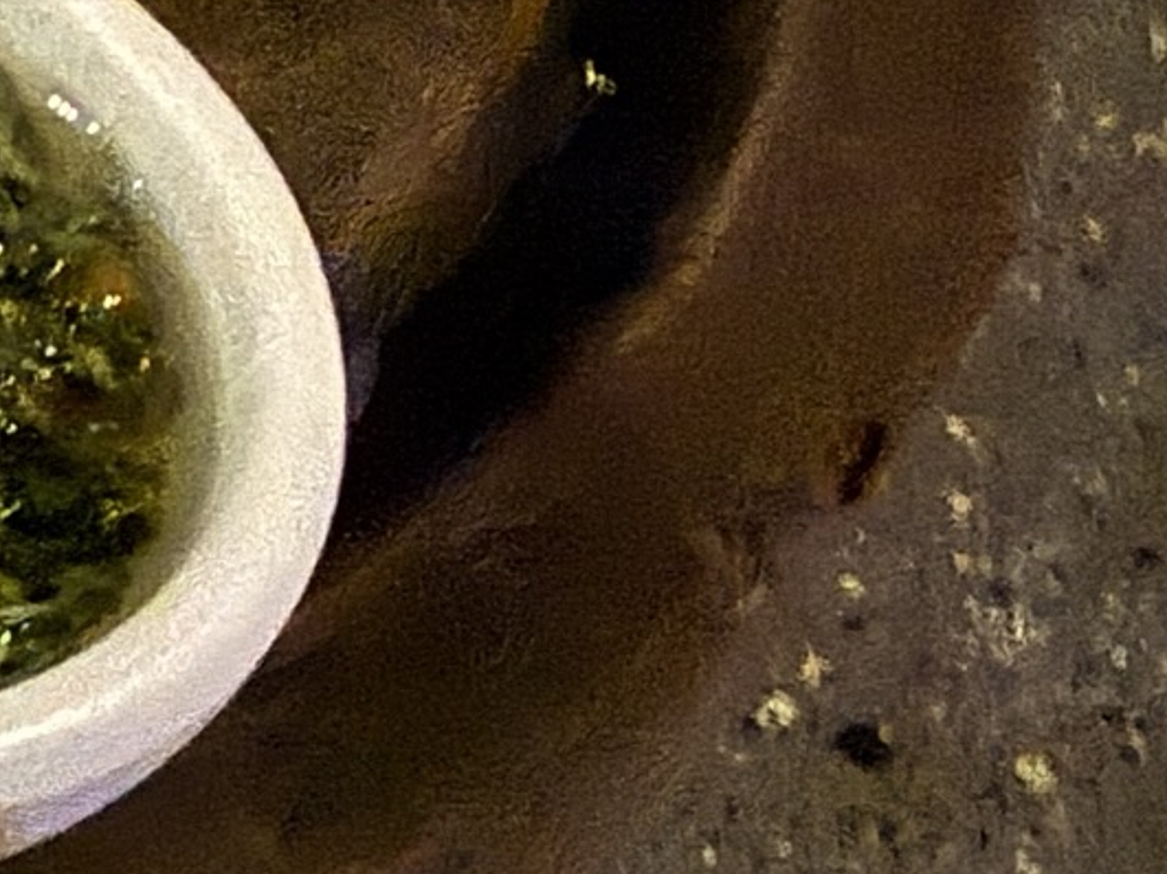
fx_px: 3809
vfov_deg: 12.8
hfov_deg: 14.5
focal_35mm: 113
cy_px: -184
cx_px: -1156
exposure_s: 1/6
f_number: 2.2
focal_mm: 2.22
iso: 640
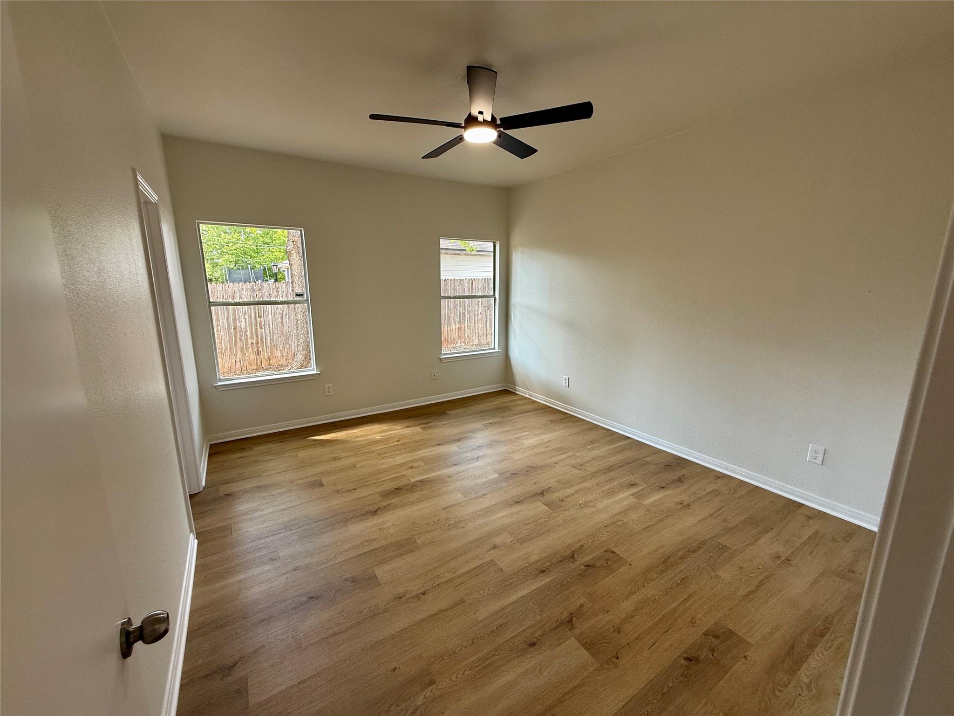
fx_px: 386
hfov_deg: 102.1
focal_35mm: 14
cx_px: 477
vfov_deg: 85.7
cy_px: 358
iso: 80
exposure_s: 1/99
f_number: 2.2
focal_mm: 2.22
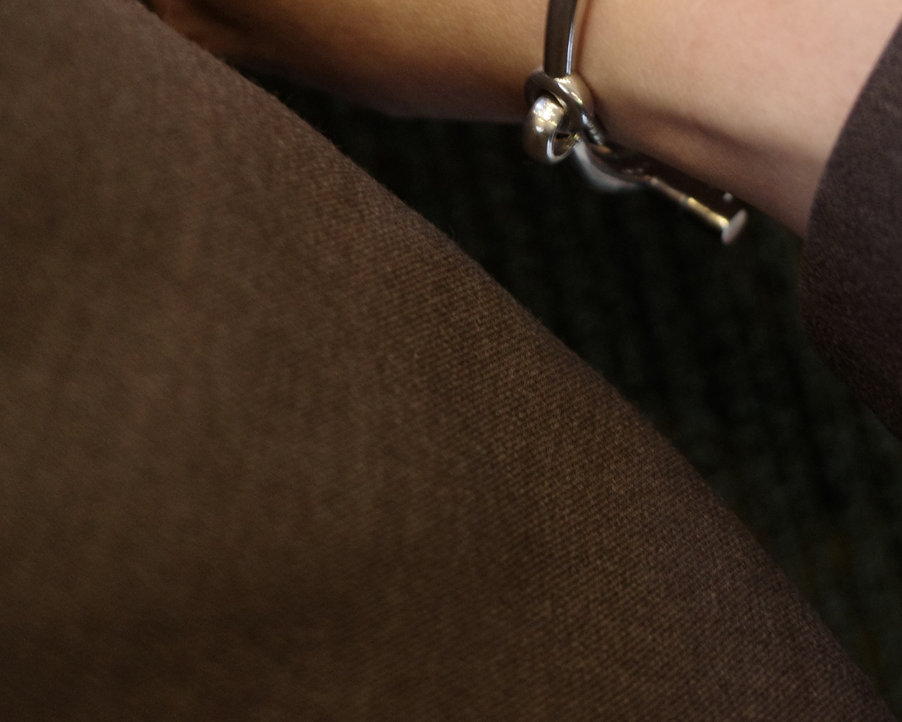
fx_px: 2749
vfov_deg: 14.2
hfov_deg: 18.6
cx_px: 546
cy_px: -263
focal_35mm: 103
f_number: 2.8
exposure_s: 1/60
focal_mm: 26
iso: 800
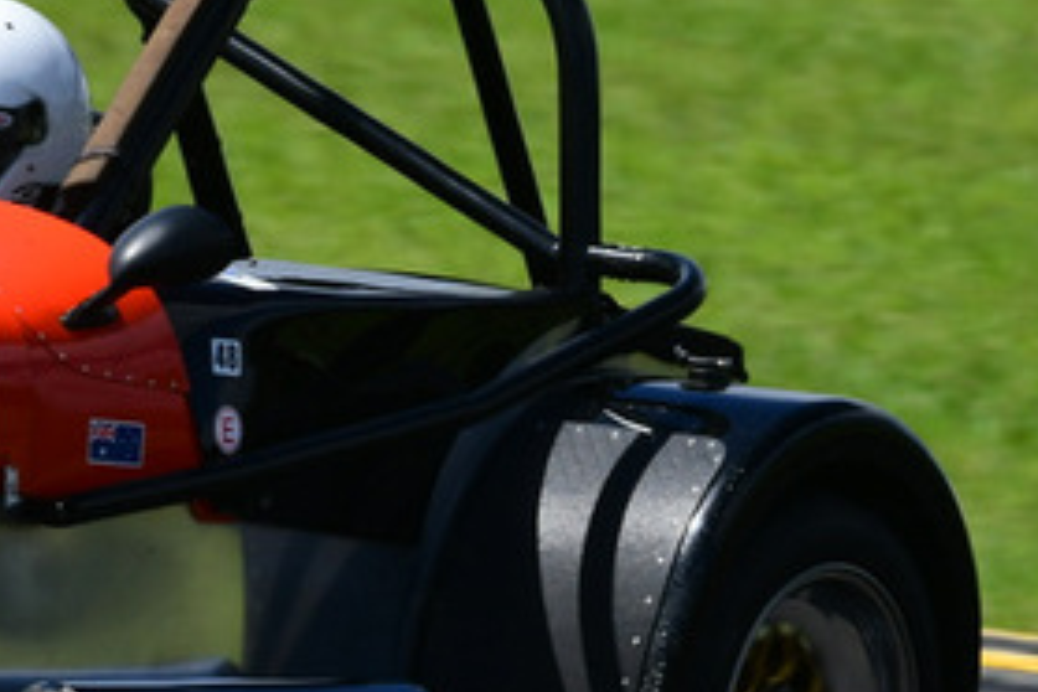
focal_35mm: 1291
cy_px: 391
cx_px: -167
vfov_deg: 1.1
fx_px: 37221
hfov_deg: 1.6
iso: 320
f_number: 11
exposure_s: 1/640
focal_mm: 300
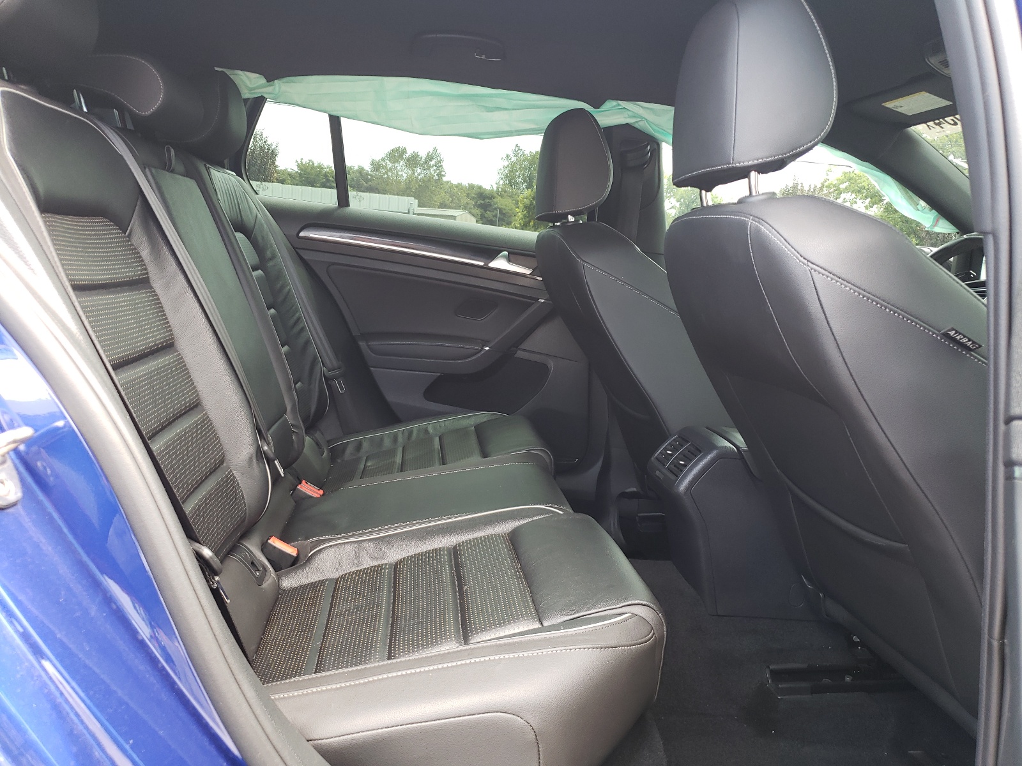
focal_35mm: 26
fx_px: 768
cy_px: 383
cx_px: 511
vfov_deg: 53.1
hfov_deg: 67.3
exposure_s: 1/60.2
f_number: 1.5
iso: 64
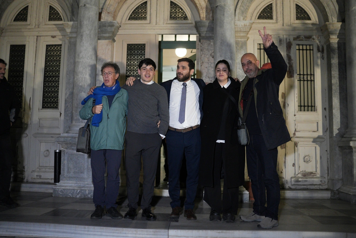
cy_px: 119
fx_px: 346
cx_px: 178
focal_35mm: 35
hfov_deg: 54.4
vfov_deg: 37.9
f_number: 1.4
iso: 4000
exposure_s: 1/400
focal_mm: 35
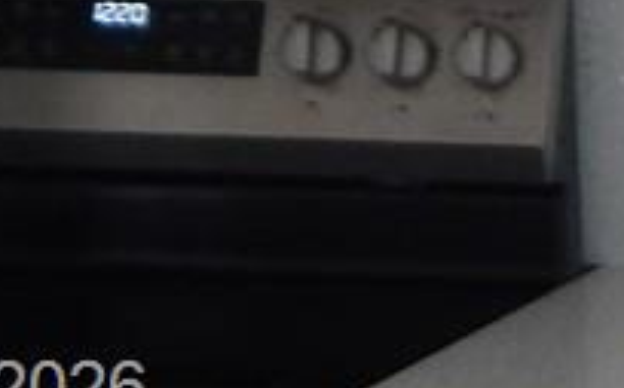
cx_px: 1643
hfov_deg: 9.7
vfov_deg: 7.1
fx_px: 3109
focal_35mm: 183
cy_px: 394
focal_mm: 4
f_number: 3
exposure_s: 1/30
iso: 200
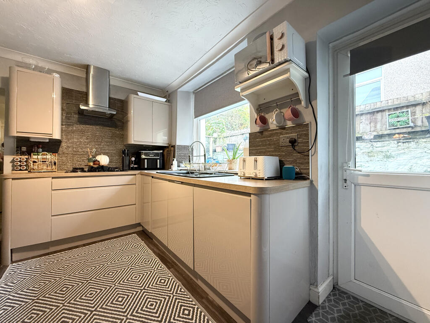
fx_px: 174
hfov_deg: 102.1
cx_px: 215
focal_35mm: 14
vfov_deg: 85.7
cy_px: 162
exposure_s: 1/50
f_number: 2.2
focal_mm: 2.22
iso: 200
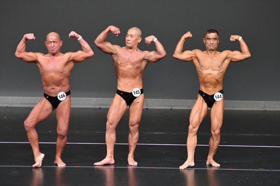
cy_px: 93
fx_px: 2449
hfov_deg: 6.5
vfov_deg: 4.4
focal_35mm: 315
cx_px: 140
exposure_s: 1/400
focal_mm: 210
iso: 4000
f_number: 5.6
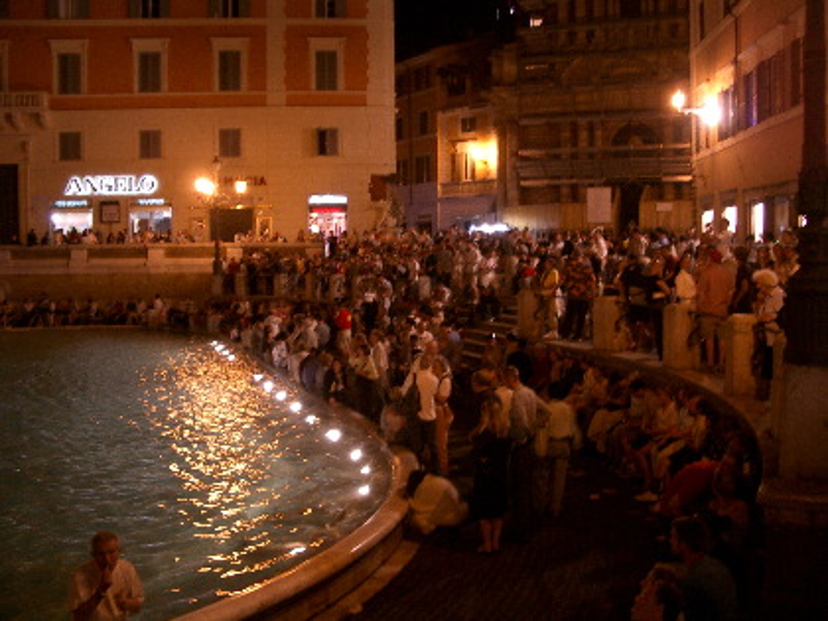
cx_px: 414
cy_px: 310
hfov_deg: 52.6
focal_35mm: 35
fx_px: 837
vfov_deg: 40.7
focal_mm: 5.8
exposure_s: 1/8
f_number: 2.6
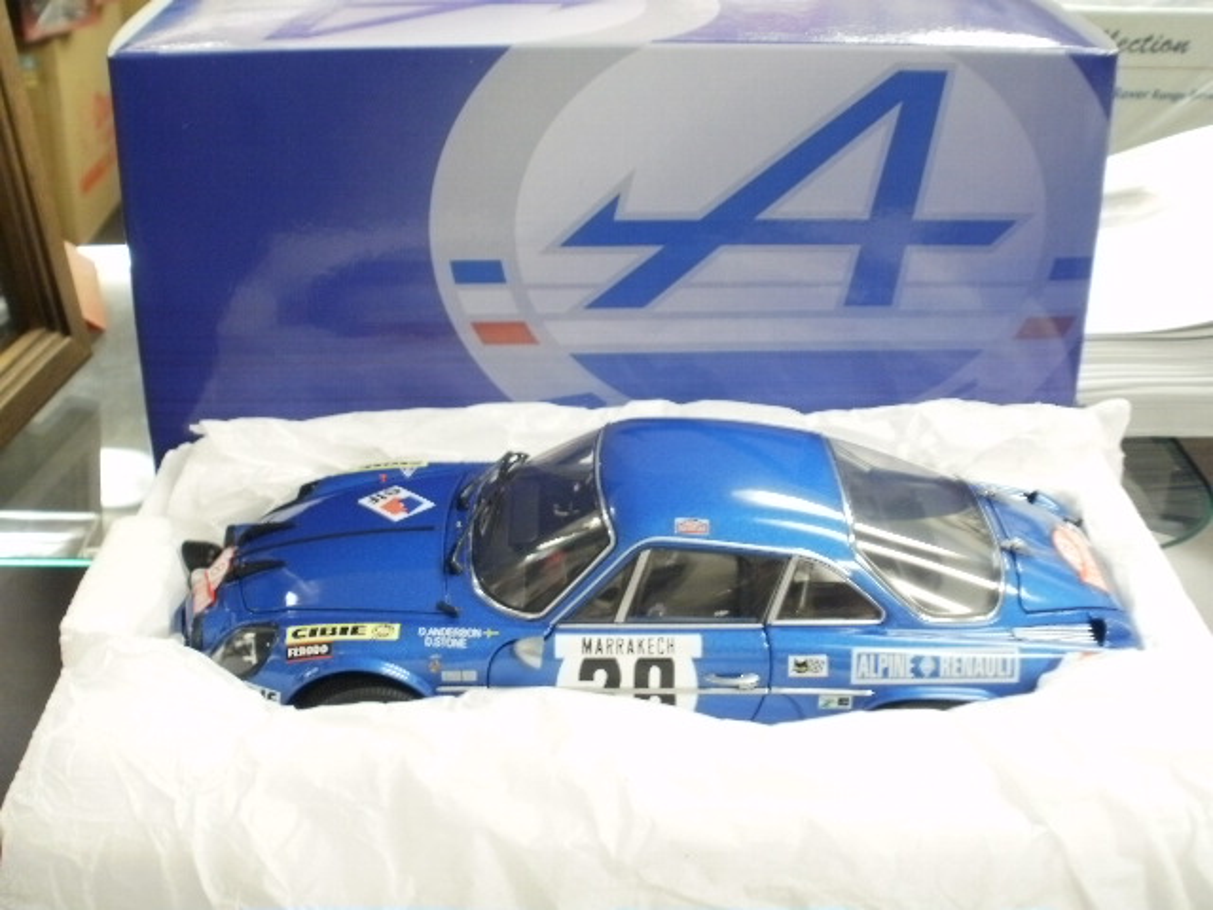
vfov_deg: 32.9
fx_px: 1542
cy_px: 455
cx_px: 606
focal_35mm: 44
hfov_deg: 42.9
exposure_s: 1/6
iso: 125
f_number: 4
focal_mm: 7.7
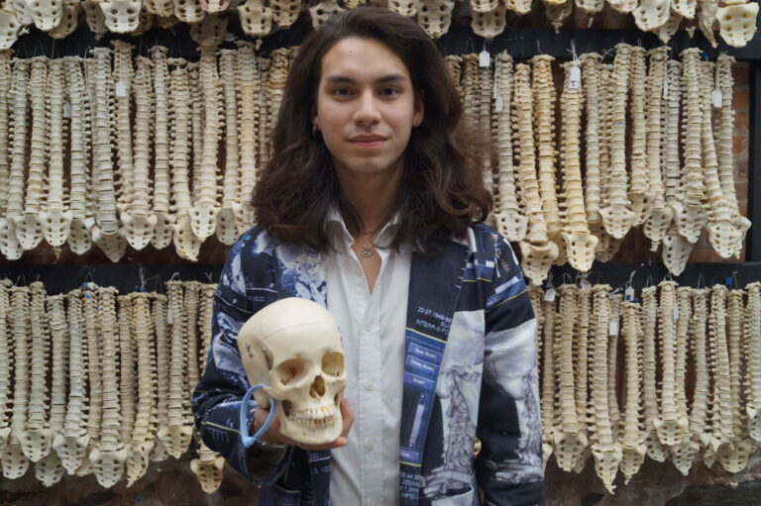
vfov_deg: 34.2
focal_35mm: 39
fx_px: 824
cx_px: 380
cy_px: 253
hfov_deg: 49.6
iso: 1000
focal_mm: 26
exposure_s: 1/160
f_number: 4.5
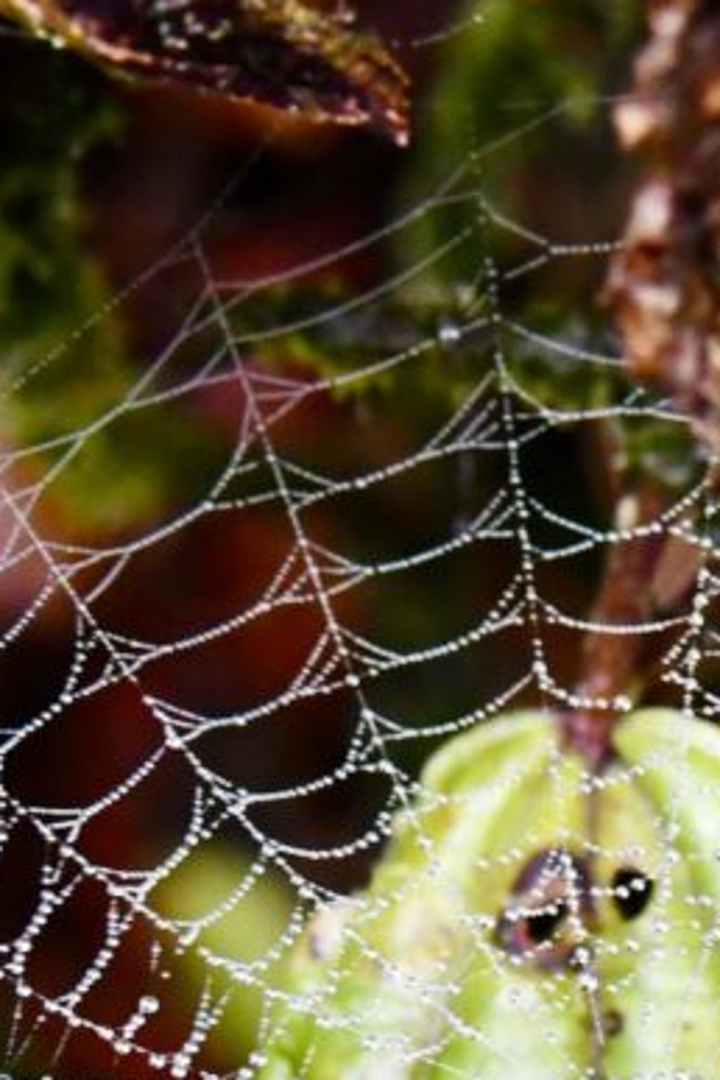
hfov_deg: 5.7
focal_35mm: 239
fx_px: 7169
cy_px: 659
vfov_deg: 8.6
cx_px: 758
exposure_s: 1/125
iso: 1800
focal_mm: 56
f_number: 5.3
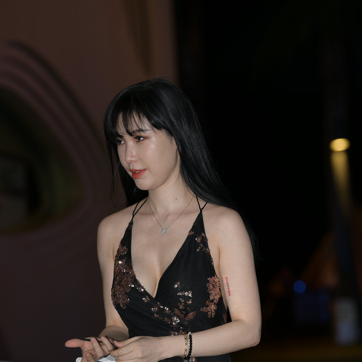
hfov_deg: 10.1
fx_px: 2047
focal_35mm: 173
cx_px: 181
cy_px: 239
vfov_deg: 10.1
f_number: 4
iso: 500
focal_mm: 135
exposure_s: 1/200
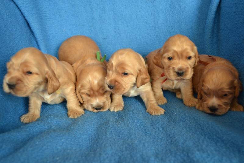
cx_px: 122
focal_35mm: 39
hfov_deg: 49.6
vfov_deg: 34.2
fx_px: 264
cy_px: 82
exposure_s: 1/60
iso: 400
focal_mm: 26
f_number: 4
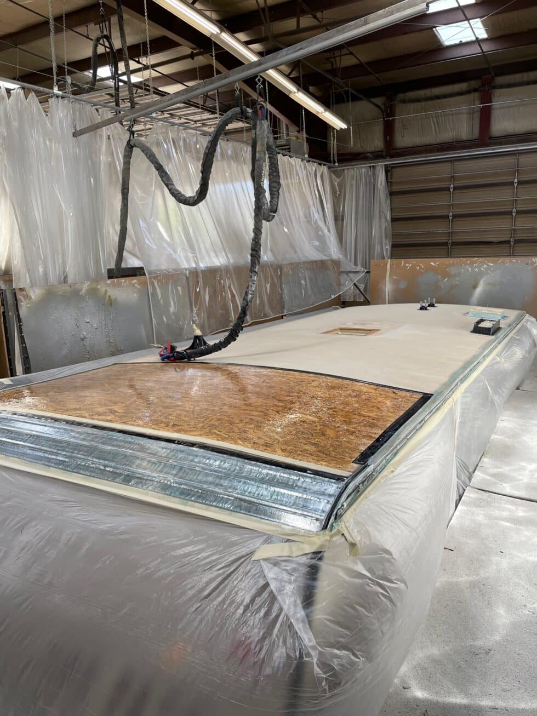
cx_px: 268
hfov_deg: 53.1
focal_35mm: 26
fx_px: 538
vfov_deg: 67.3
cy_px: 358
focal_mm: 4.2
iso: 32
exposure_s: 1/181
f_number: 1.6
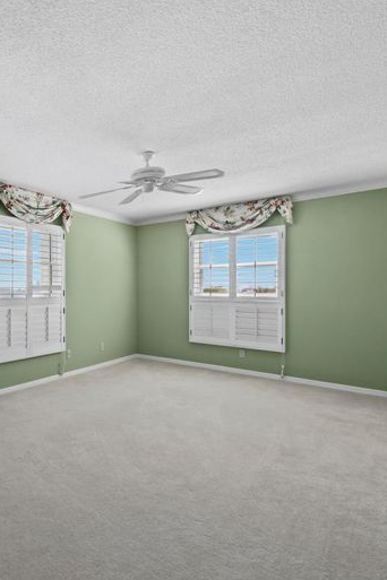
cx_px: 59
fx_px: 322
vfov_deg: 84.0
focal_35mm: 20
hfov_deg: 55.9
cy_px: 283
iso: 320
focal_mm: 7
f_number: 13
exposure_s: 1/3
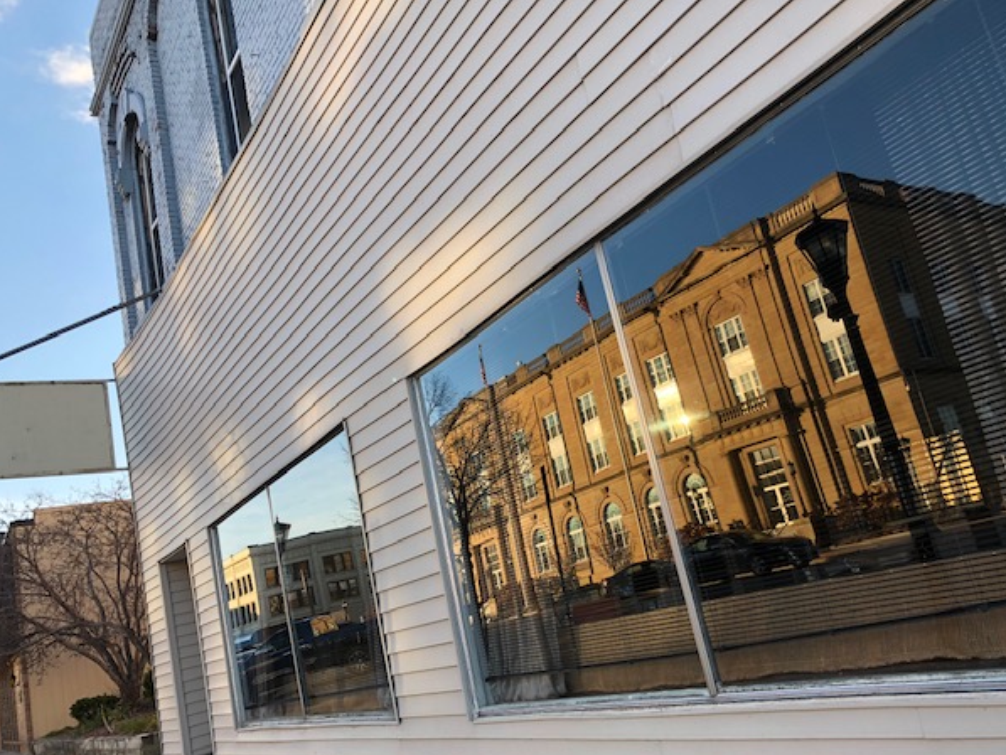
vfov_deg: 46.8
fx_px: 872
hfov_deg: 59.9
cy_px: 401
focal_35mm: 30
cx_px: 532
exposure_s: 1/291
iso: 20
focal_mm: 4
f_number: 1.8
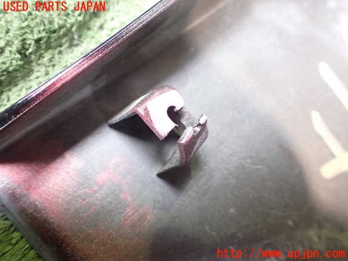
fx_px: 302
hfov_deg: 60.0
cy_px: 130
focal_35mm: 30
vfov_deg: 46.8
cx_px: 174
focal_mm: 5.4
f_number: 2.3
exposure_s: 1/30
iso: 1000
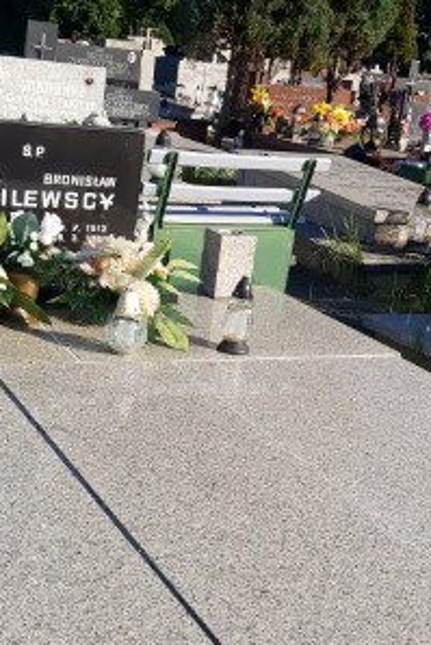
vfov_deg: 34.4
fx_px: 1040
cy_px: 385
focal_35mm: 58
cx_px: 154
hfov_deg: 23.3
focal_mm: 3.92
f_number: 1.7
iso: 64
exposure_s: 1/2305
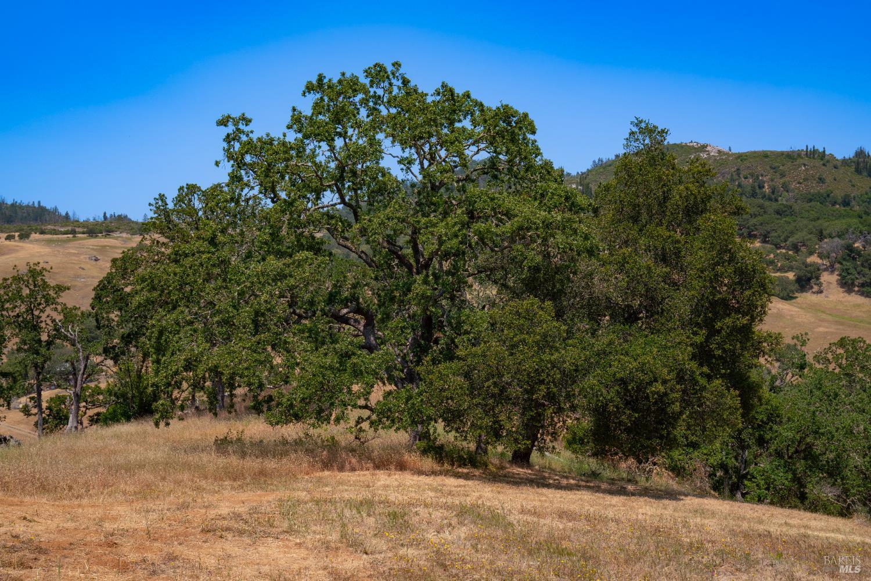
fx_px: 944
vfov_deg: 34.2
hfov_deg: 49.6
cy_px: 290
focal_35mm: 39
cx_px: 436
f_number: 9
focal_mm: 39
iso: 100
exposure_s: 1/160
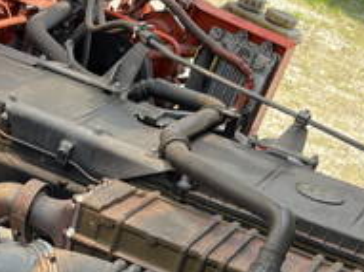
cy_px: 333
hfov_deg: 22.1
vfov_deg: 16.2
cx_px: 51
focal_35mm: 87
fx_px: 914
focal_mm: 4.2
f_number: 1.6
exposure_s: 1/337
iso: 32
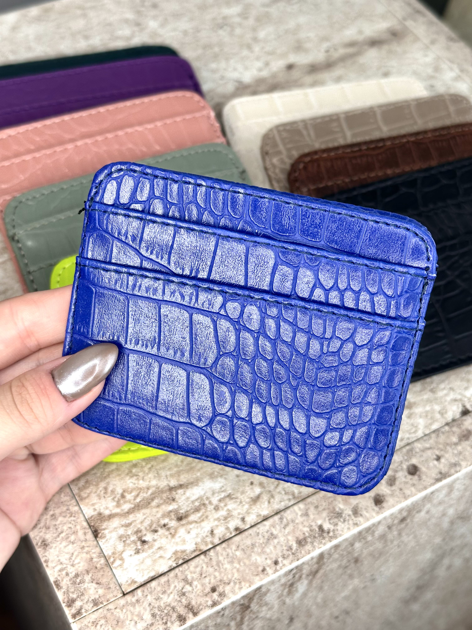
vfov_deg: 39.7
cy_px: 315
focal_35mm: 48
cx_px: 236
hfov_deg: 30.3
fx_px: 873
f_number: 1.78
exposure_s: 1/50
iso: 100
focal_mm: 6.86
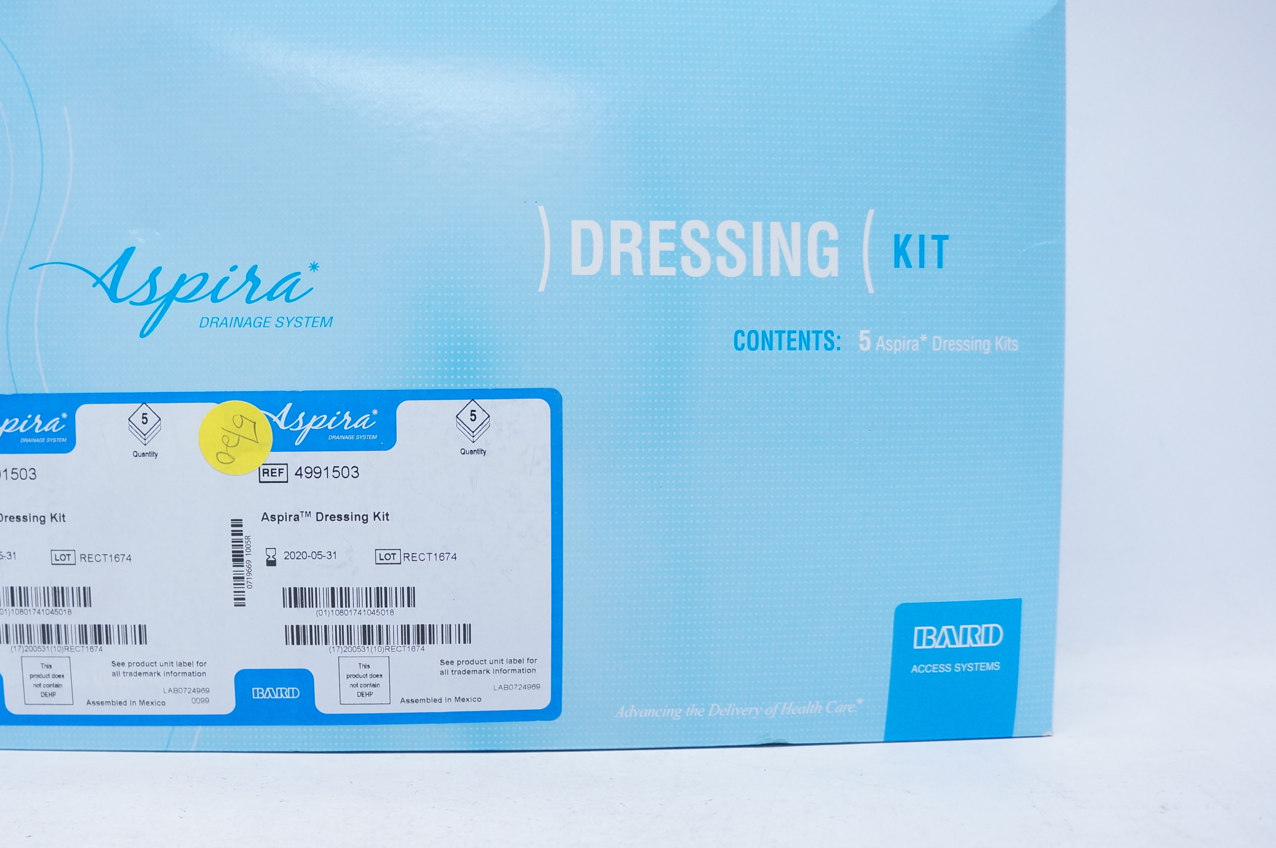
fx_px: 1275
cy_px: 367
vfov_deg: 36.7
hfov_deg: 52.6
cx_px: 482
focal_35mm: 36
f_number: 4
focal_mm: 18
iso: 800
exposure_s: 1/125
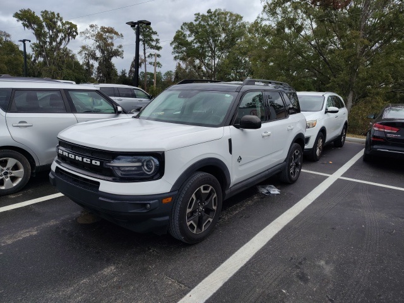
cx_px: 202
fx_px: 280
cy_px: 152
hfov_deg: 71.6
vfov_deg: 56.8
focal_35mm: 24
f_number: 1.8
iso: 100
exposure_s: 1/1001
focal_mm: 5.56
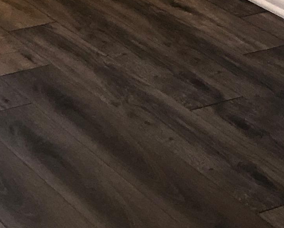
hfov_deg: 12.6
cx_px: 19
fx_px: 1278
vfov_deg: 9.8
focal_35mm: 152
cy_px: -117
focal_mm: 3.99
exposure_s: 1/15
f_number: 1.8
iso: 100
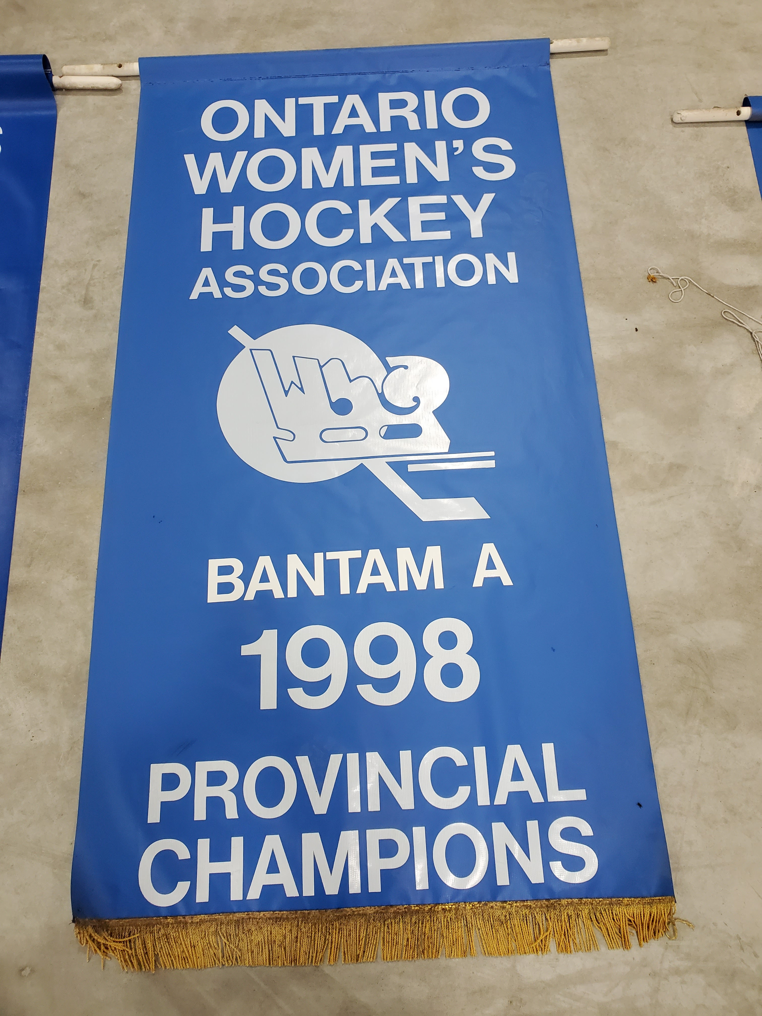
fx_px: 763
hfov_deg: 53.1
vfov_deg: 67.3
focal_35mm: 26
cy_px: 508
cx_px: 381
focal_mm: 4.3
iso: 250
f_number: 2.4
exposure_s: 1/60
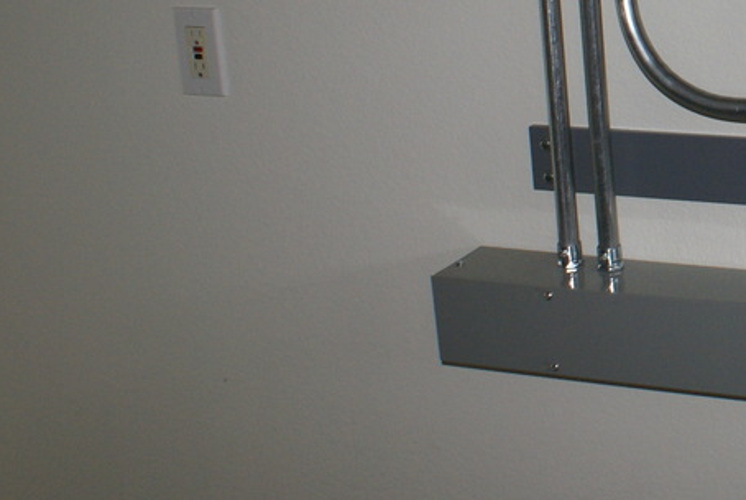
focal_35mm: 71
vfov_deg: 18.7
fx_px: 1473
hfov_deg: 25.0
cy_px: 0
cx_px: 941
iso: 400
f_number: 5.6
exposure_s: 1/60
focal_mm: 18
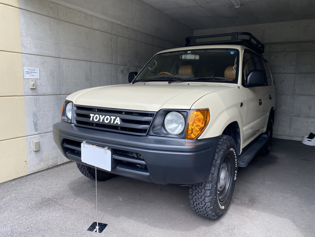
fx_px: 237
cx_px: 158
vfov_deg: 53.1
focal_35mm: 26
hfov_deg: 67.3
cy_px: 118
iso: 32
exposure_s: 1/604
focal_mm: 4.25
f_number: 1.8
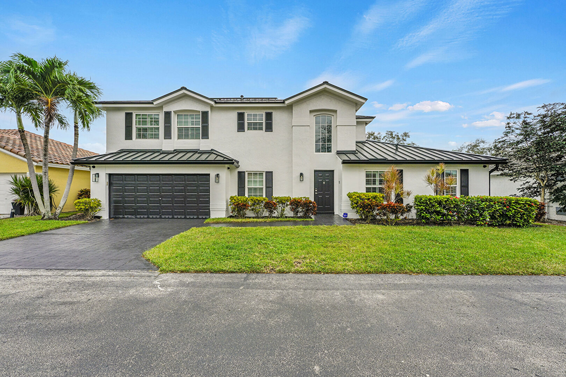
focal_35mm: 14
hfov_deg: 104.2
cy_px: 188
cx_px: 283
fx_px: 220
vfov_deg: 81.2
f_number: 8
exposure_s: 1/500
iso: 320
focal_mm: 14
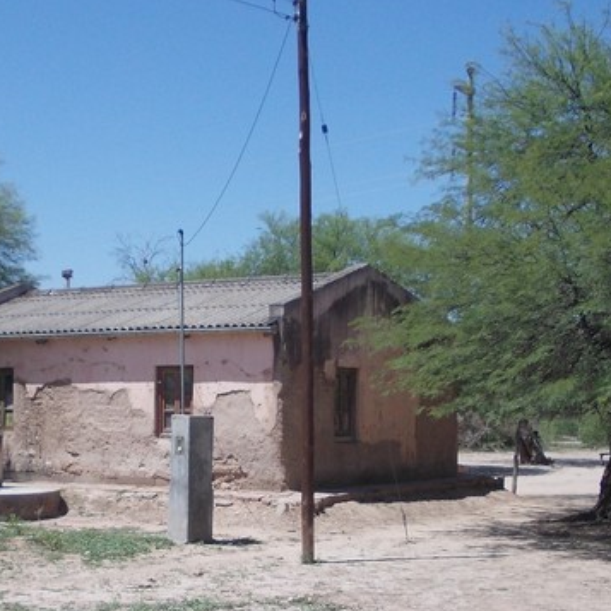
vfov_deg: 23.7
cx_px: 181
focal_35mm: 72
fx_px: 1438
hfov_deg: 23.8
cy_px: 478
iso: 80
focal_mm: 5.3
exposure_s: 1/320
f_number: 6.2
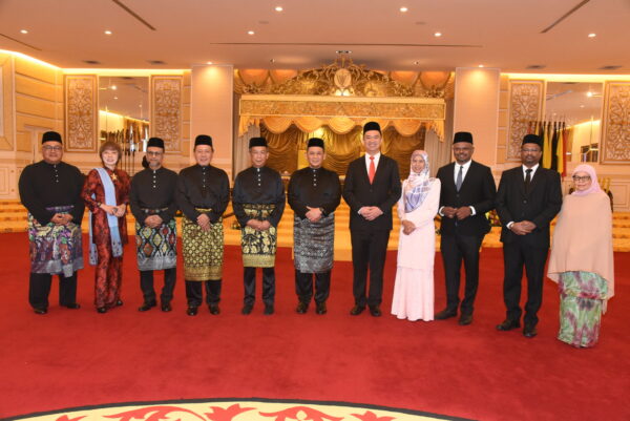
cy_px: 210
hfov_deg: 65.4
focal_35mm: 28
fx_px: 490
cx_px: 315
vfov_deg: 46.5
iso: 6400
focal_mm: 28
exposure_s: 1/125
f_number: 7.1
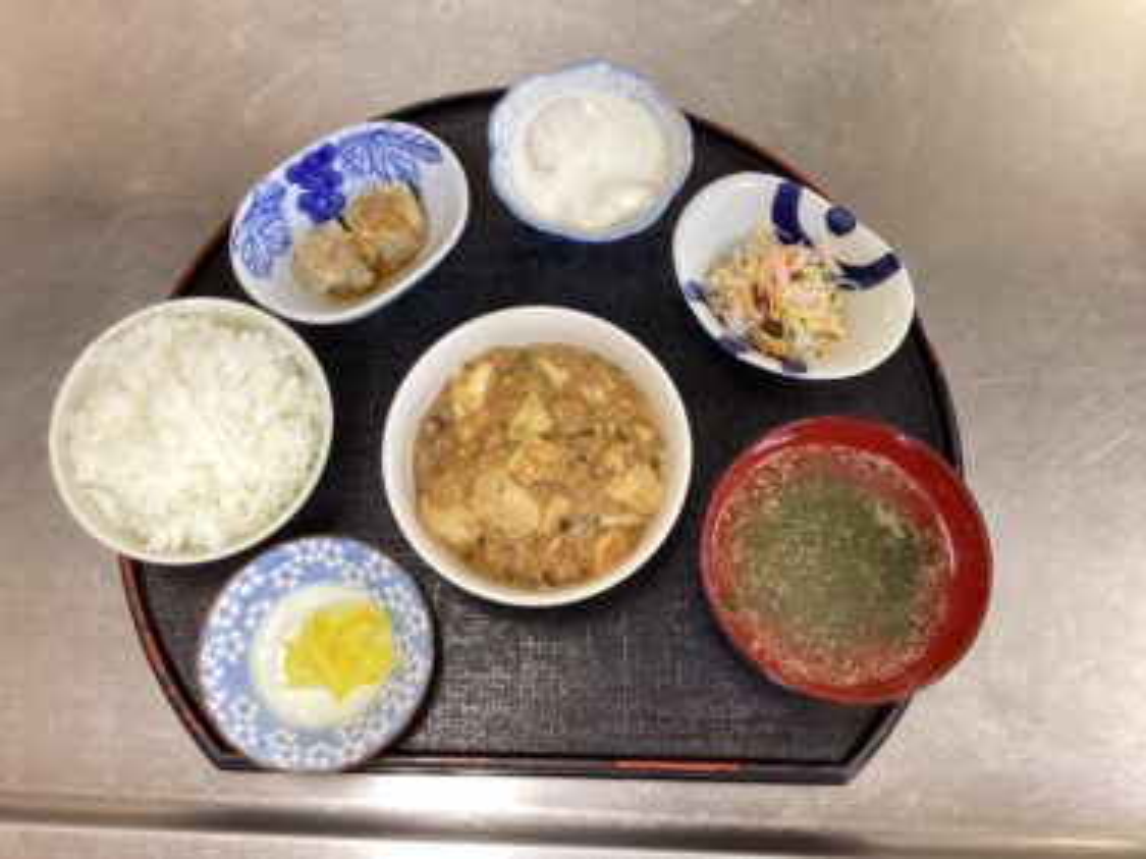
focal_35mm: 31
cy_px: 430
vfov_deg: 45.4
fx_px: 1026
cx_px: 573
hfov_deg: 58.4
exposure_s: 1/60
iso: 320
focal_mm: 3.3
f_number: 2.4
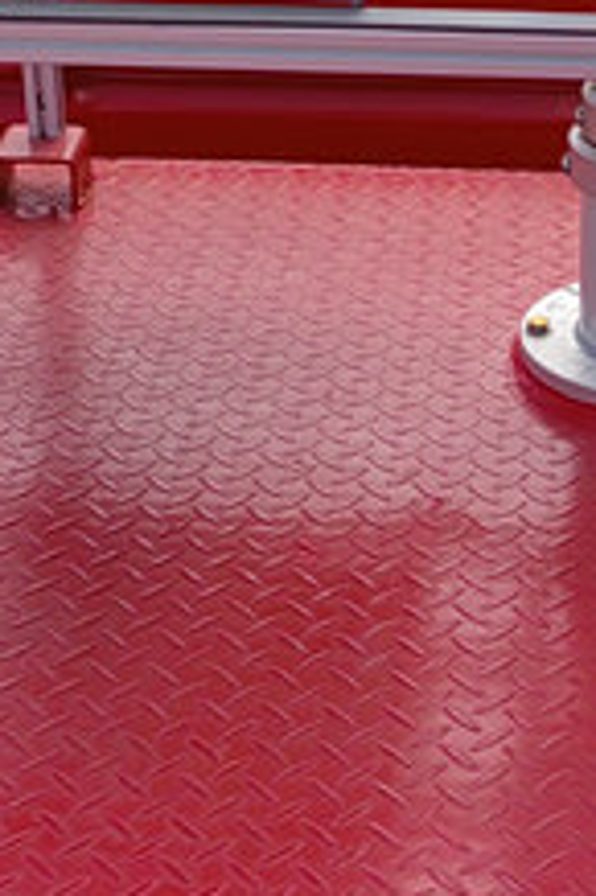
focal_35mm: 103
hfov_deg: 13.2
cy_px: 362
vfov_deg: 19.8
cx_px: 514
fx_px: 2562
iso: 50
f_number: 1.9
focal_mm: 5.52
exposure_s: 1/1883
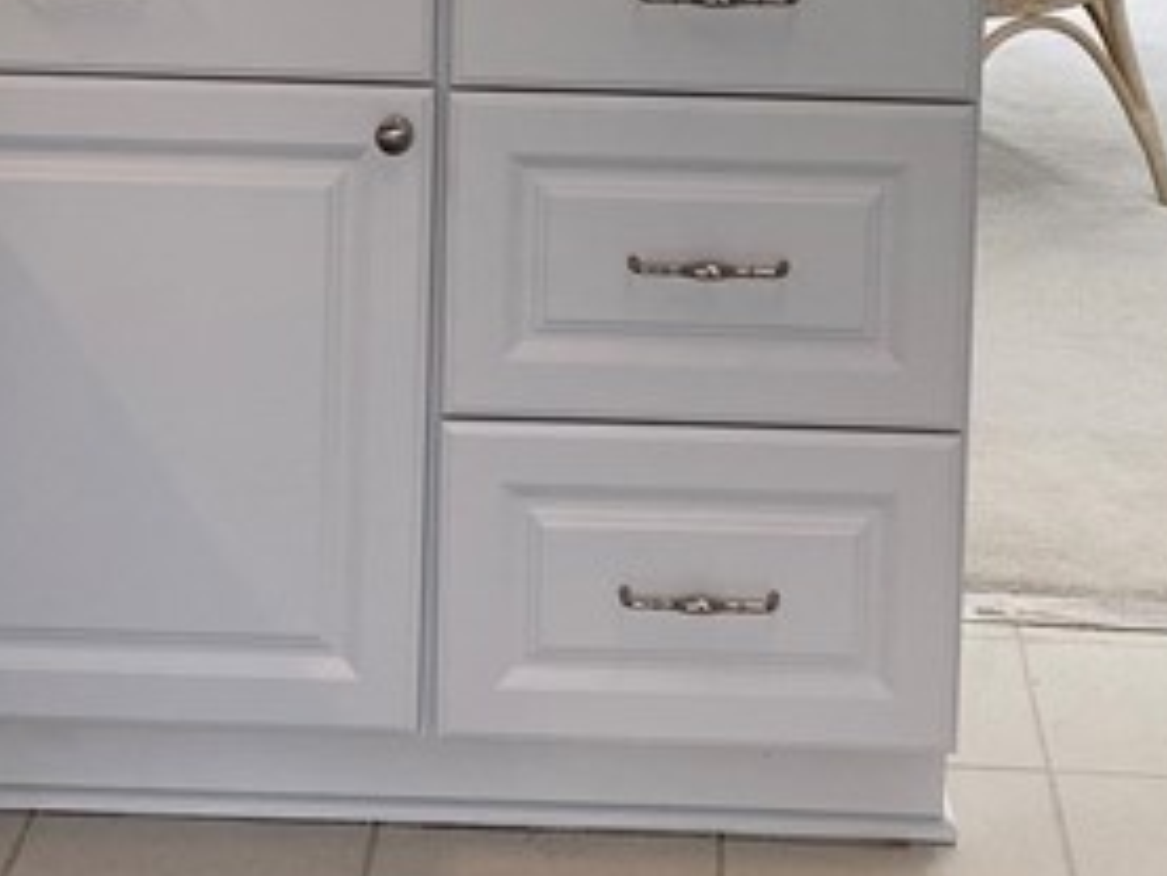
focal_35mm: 96
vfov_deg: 14.9
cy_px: -152
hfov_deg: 20.4
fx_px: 3238
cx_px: 691
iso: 32
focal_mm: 4.25
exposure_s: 1/180
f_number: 1.8
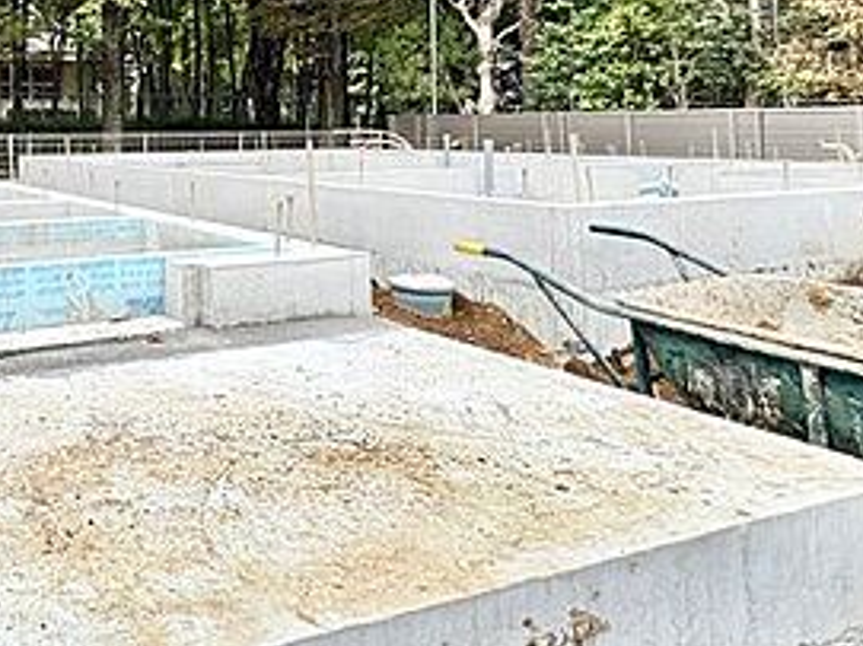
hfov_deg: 48.5
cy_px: 91
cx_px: 32
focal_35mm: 32
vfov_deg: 41.4
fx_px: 797
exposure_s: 1/552
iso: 40
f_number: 2.2
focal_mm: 2.22
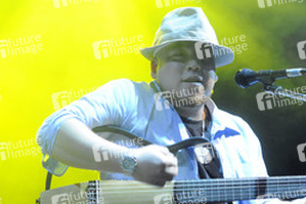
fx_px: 960
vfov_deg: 12.1
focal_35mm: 113
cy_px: 124
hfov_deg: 18.1
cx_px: 194
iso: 6400
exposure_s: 1/60
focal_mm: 75
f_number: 5.6
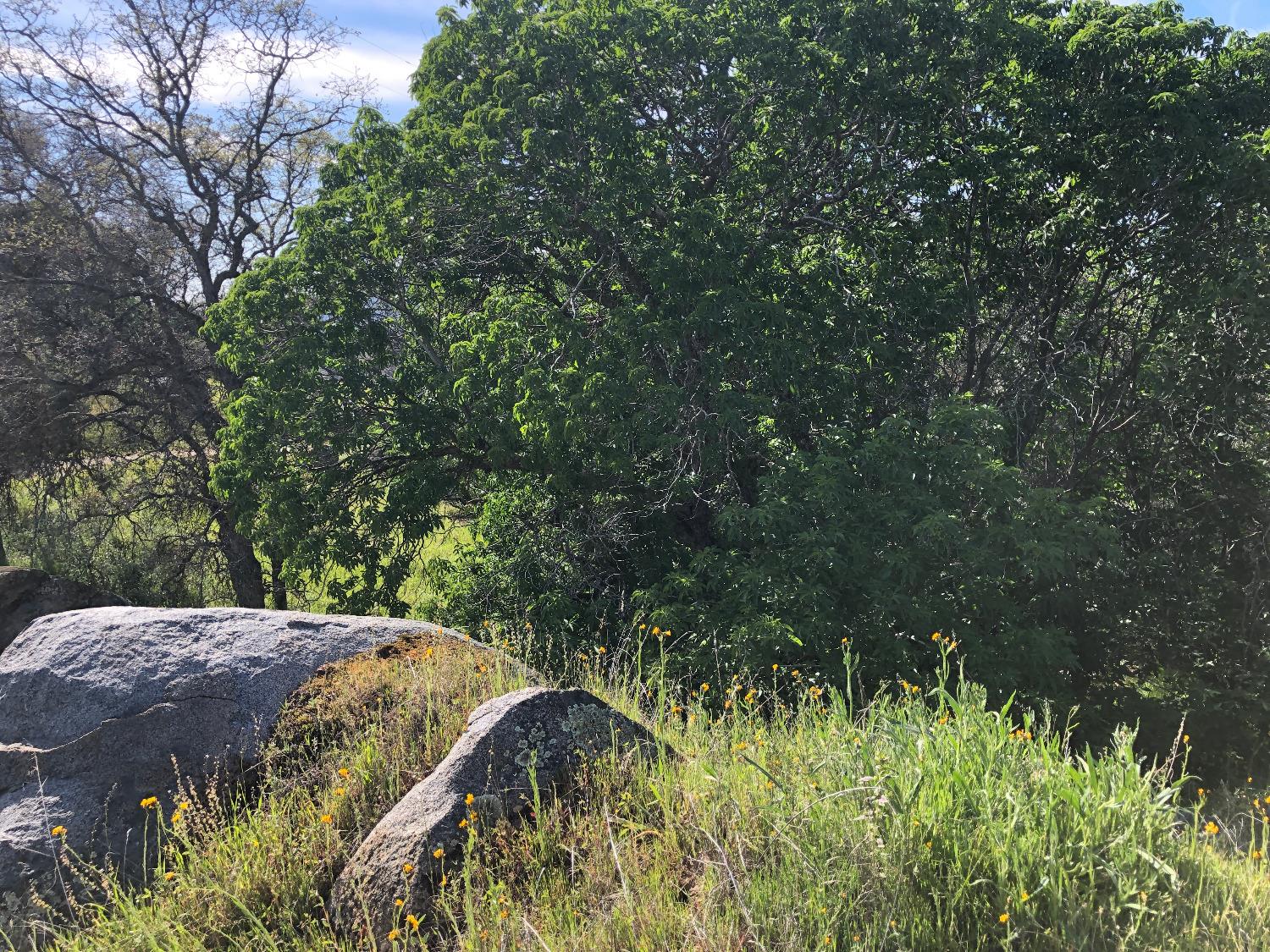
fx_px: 1027
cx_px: 635
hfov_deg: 63.4
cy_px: 476
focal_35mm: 28
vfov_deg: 49.7
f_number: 1.8
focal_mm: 3.99
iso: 20
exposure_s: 1/571
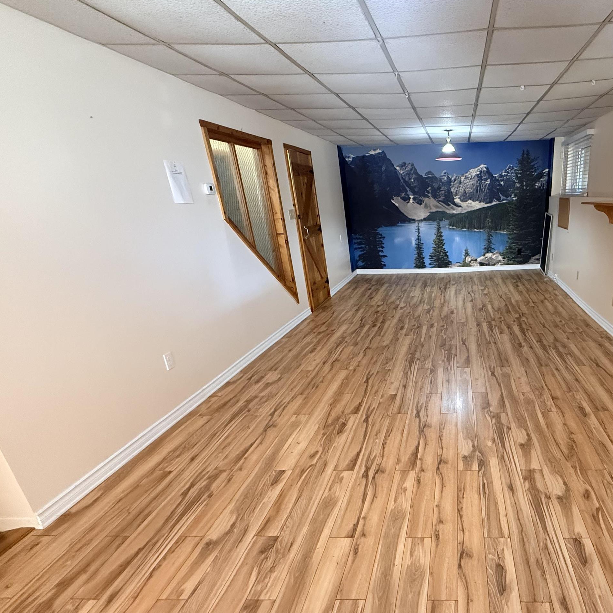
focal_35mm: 20
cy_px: 352
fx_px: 401
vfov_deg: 74.4
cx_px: 446
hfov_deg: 70.7
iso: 640
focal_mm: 2.22
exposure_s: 1/60
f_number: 2.2
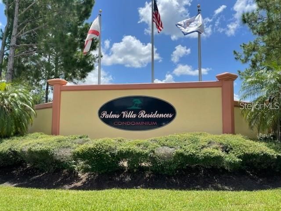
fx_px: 211
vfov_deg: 53.1
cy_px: 106
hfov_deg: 67.3
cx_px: 140
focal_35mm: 26
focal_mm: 4.2
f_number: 1.6
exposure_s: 1/3300
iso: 32
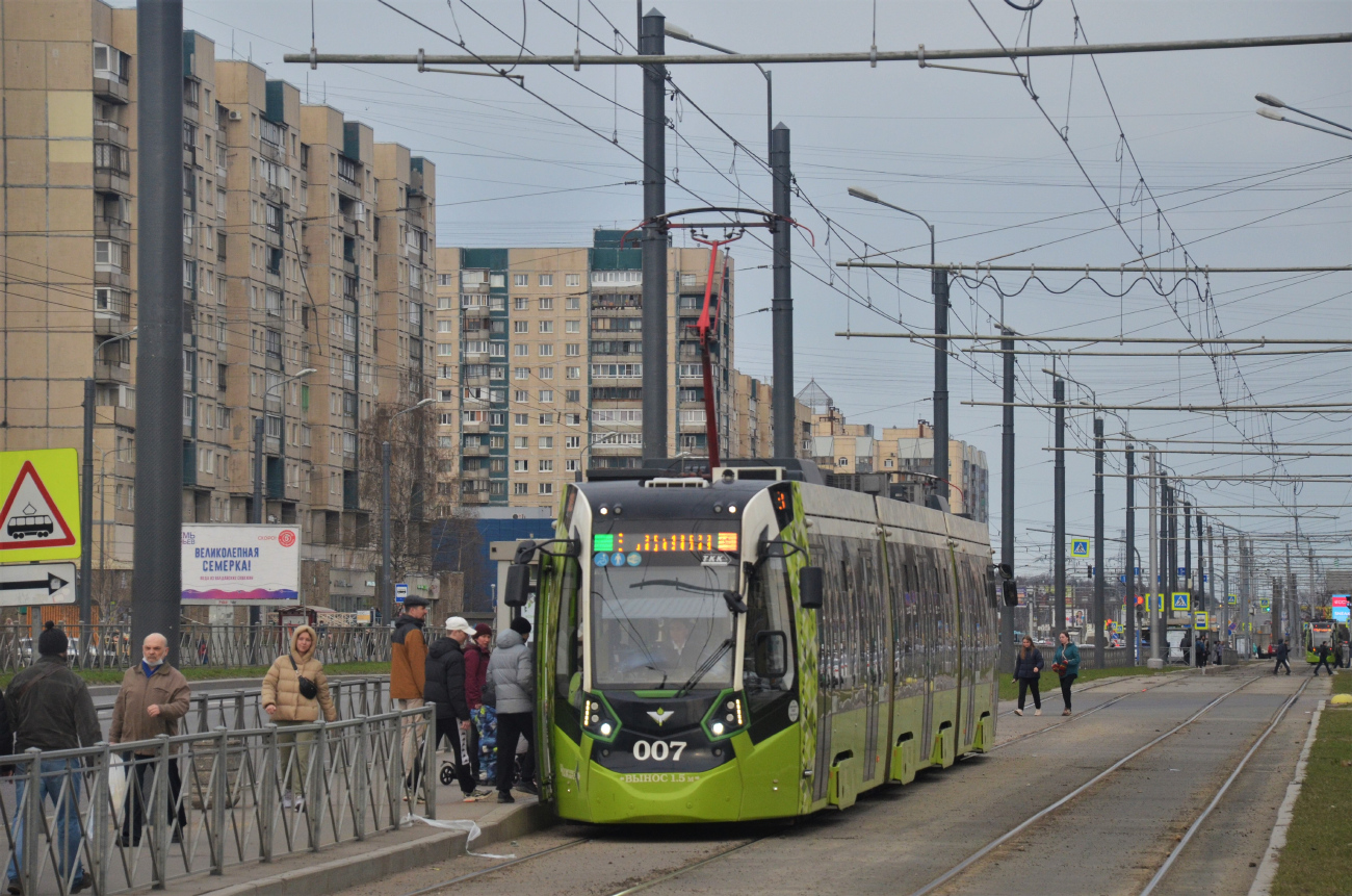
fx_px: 5903
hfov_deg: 13.1
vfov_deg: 8.7
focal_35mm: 158
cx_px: 676
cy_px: 448
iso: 640
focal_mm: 105
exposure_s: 1/1250
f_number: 5.6
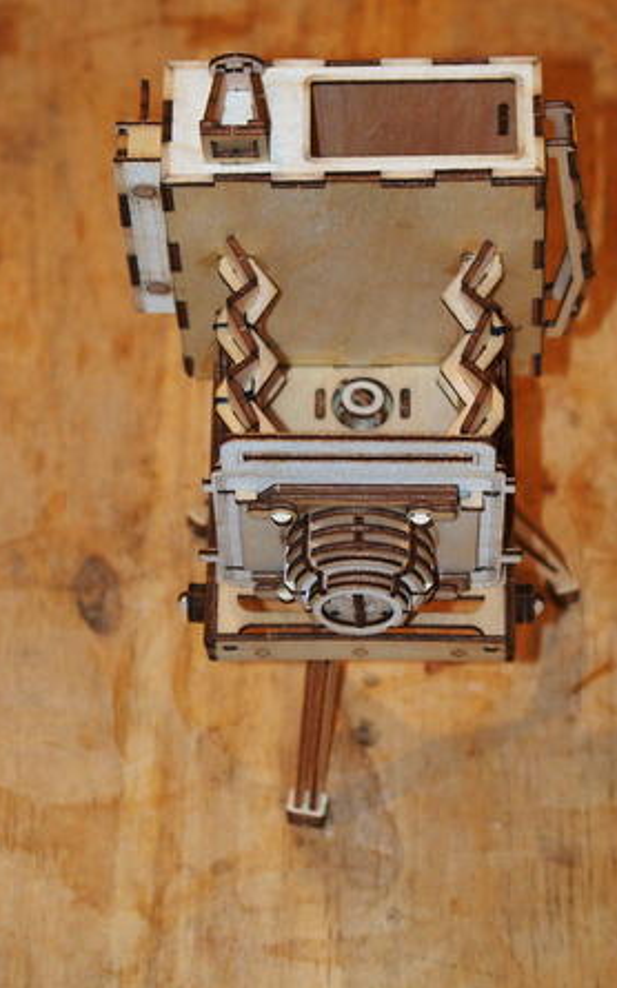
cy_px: 497
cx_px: 317
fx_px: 3230
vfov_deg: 17.4
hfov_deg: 10.9
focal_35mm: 120
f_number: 2.8
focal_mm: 24
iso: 400
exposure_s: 1/60
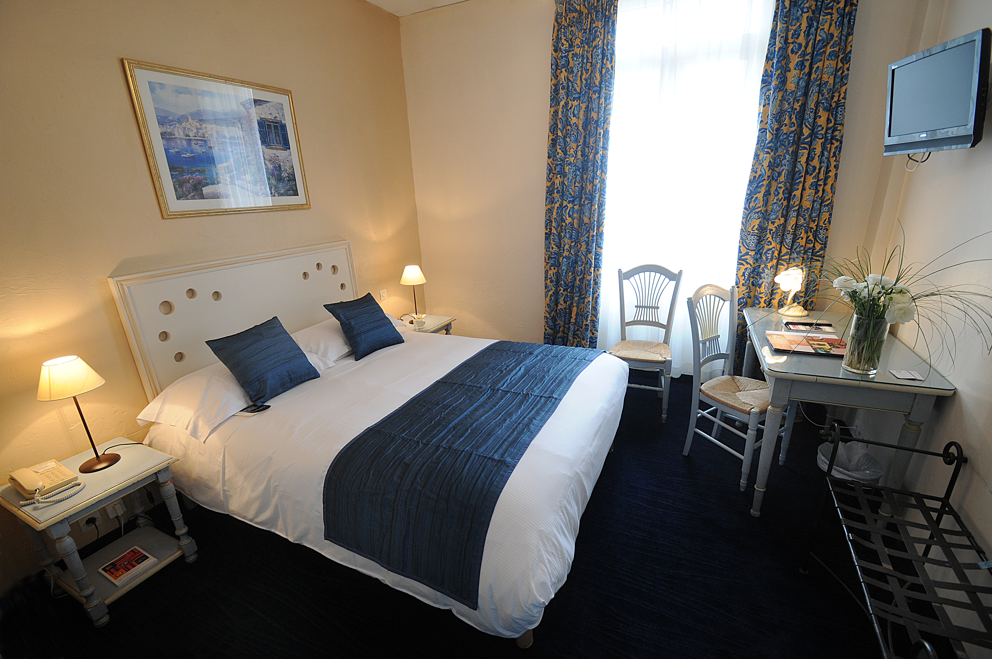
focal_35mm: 15
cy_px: 330
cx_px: 496
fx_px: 413
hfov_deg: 100.5
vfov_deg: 77.2
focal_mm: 10
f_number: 5
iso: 400
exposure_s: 1/25
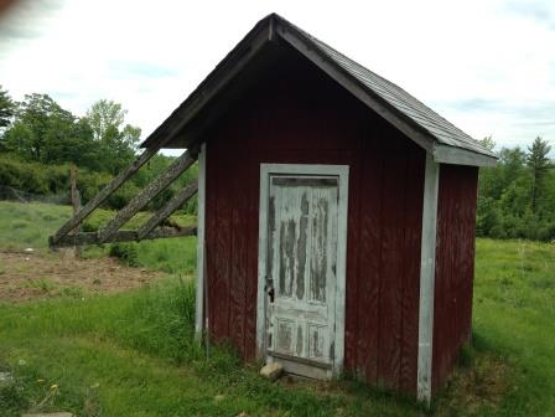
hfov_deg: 55.4
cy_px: 208
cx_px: 278
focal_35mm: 33
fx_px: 529
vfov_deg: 42.9
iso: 50
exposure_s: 1/1085
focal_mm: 4.12
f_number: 2.4
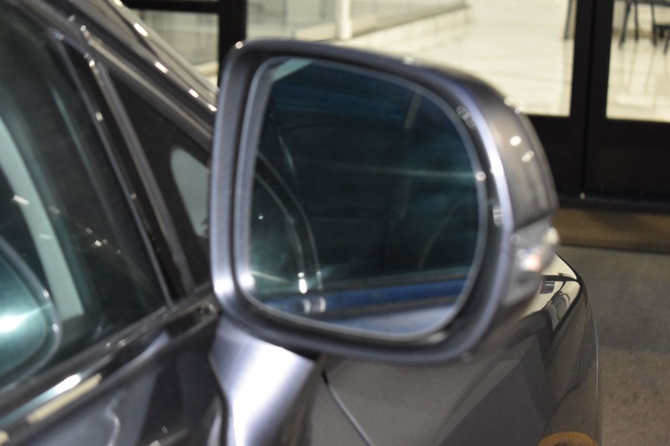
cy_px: 223
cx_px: 335
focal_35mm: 82
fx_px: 1535
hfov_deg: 24.6
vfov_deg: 16.5
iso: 1800
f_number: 5.6
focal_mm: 55
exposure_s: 1/60
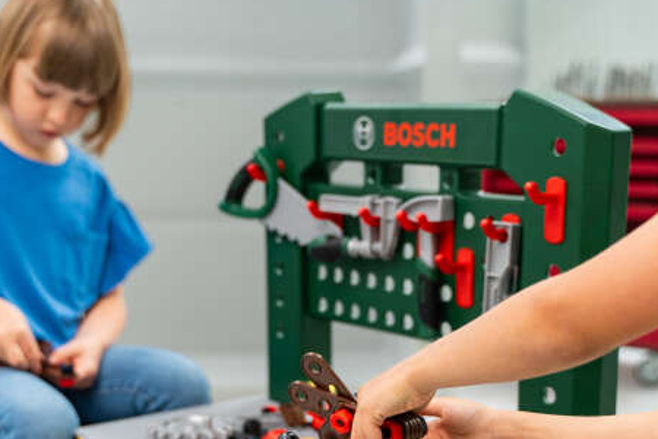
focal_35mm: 64
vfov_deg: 21.1
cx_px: 311
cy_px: 332
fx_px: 1170
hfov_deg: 31.4
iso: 500
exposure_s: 1/250
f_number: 2.8
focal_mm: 40
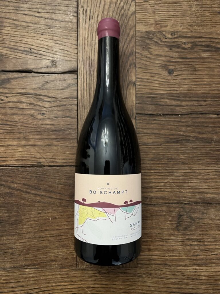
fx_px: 220
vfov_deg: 67.3
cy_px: 147
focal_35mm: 26
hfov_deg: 53.1
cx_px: 110
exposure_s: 1/50
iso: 400
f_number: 1.6
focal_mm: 5.1
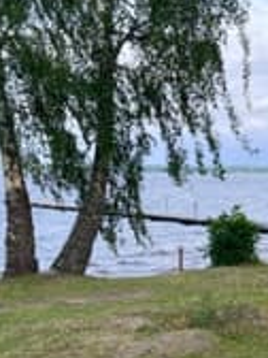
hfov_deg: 22.4
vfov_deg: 29.7
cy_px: 227
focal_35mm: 65
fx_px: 671
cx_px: 189
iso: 50
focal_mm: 5.7
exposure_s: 1/1224
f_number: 1.5
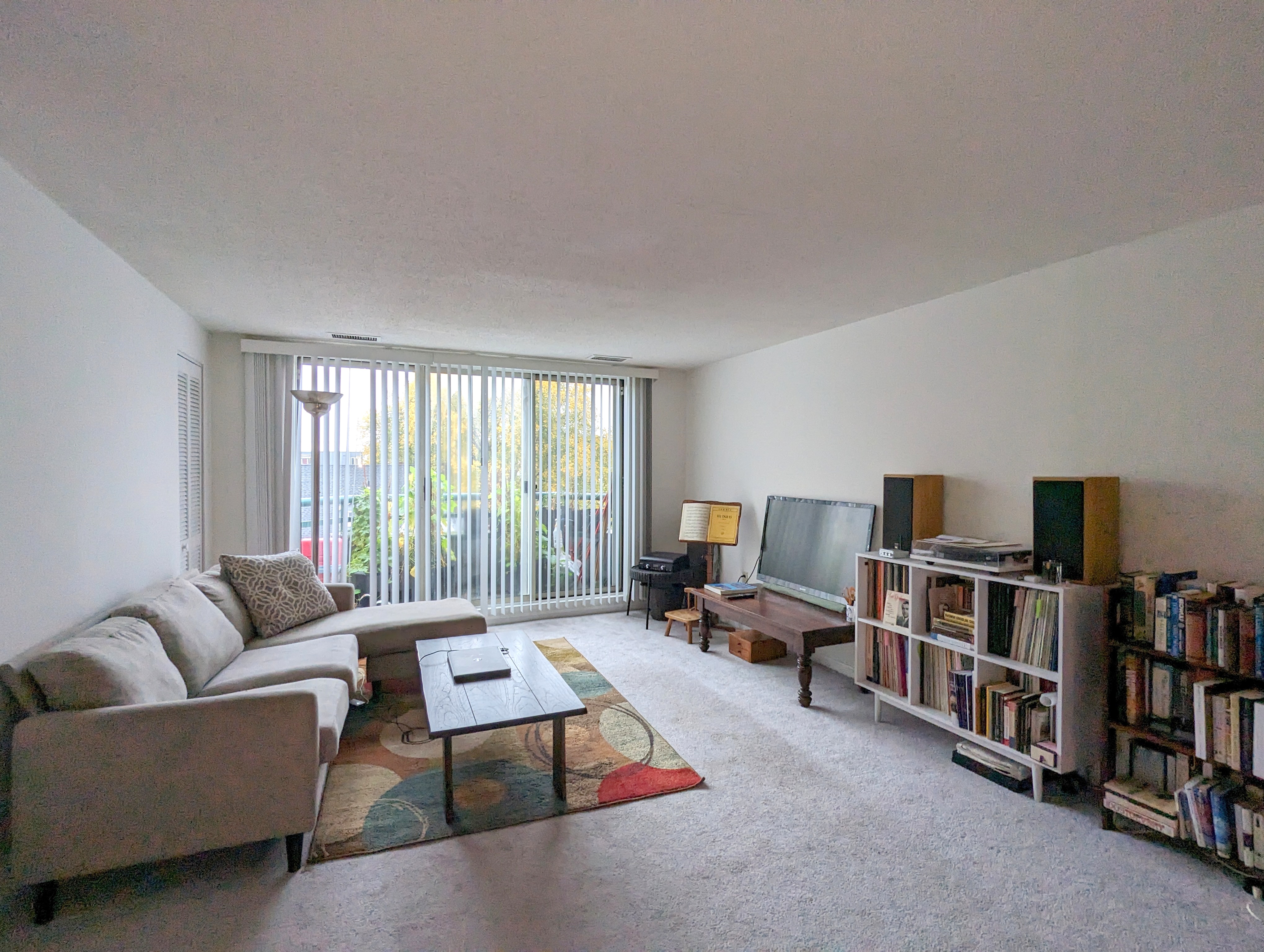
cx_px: 632
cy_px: 476
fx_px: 585
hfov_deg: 94.4
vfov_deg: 78.2
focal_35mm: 16
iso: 141
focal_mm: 2.35
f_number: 2.2
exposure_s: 1/65.8
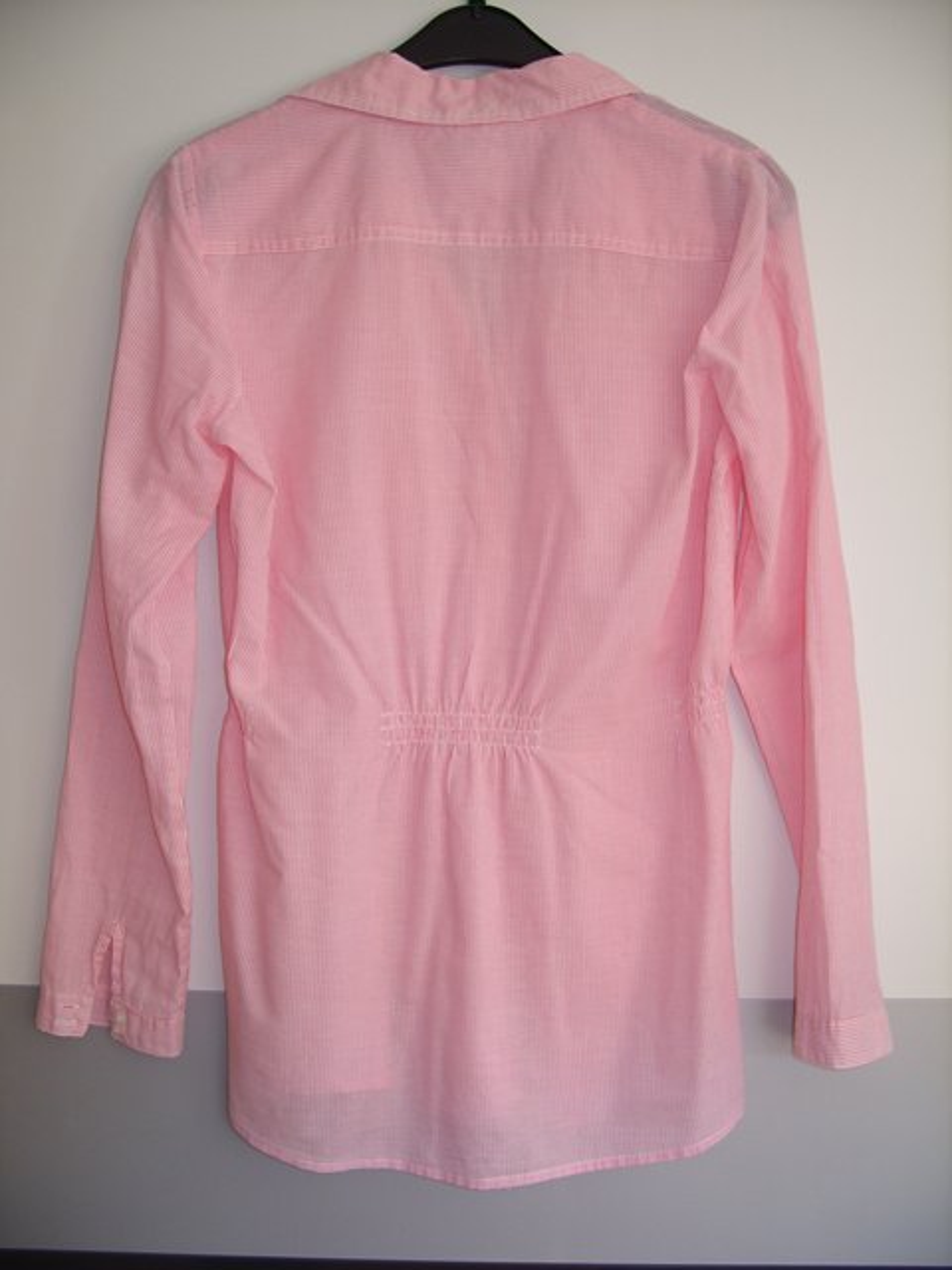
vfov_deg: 49.0
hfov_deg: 37.7
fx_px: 1393
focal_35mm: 38
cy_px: 635
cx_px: 476
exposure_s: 1/30
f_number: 2.8
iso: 50
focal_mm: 7.8
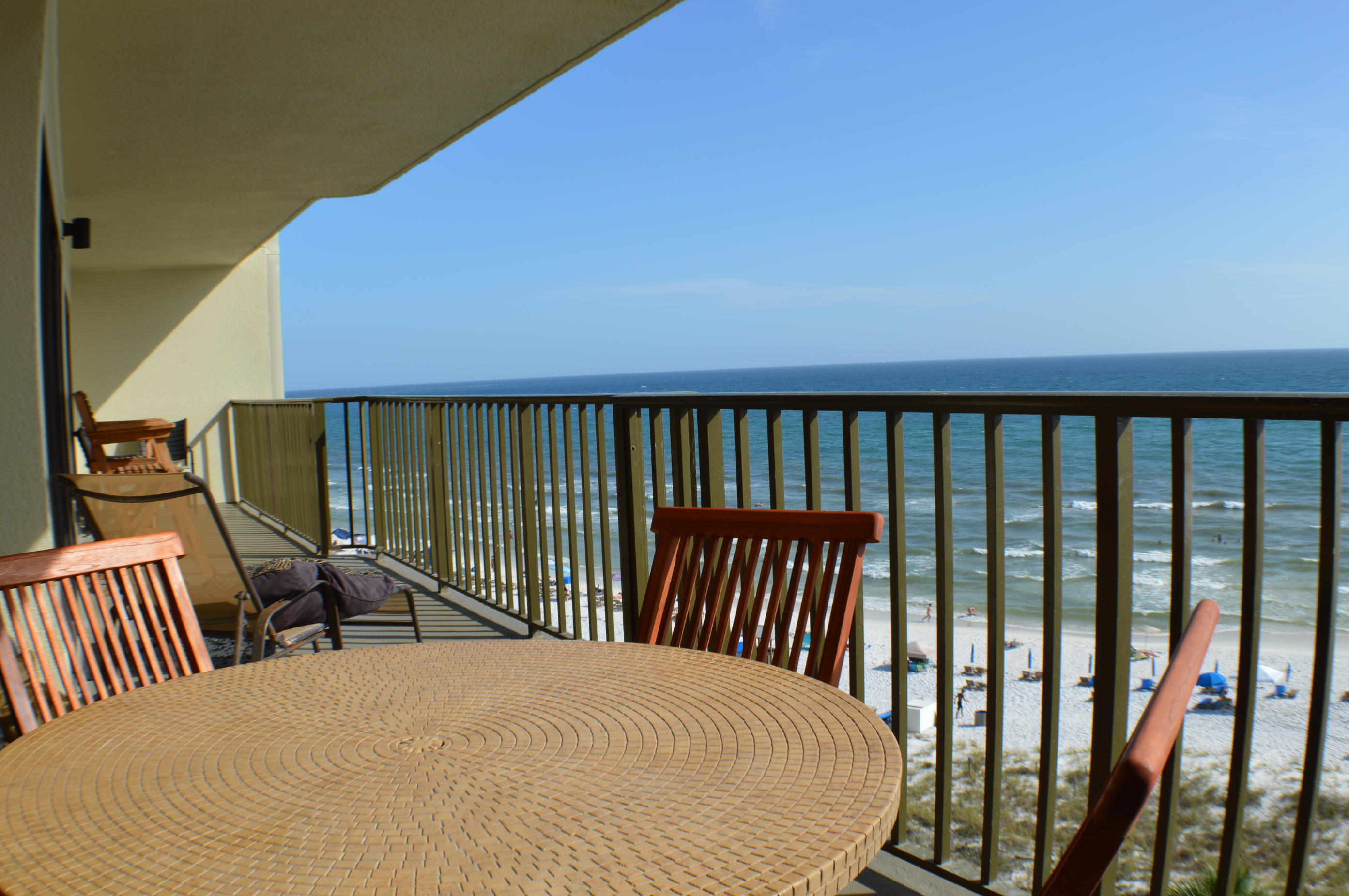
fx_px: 1572
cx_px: 660
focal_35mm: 42
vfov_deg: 31.8
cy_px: 415
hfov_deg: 46.4
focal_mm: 26
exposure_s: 1/250
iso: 100
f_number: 8
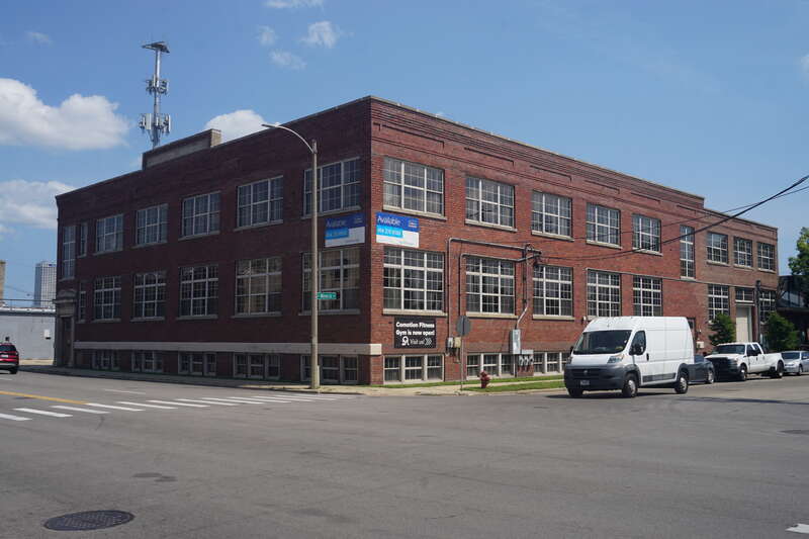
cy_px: 270
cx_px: 404
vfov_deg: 38.3
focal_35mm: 34
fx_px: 775
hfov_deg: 55.1
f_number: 11
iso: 100
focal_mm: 23
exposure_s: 1/200
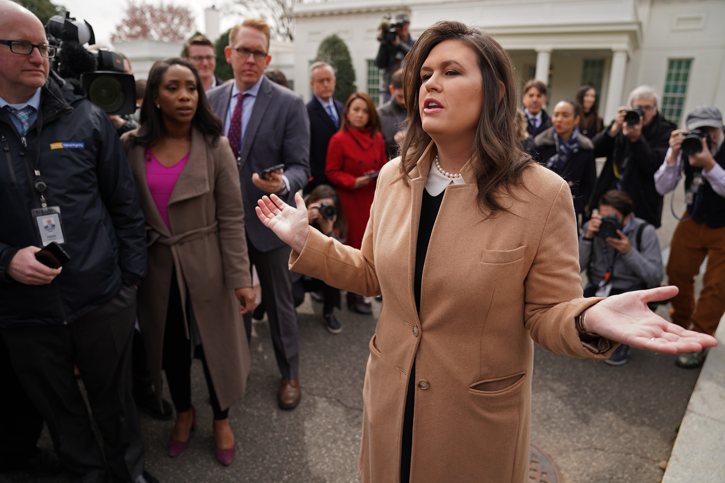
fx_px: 483
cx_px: 362
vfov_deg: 53.1
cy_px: 242
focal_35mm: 24
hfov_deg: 73.7
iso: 125
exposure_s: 1/1250
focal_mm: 24
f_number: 2.8
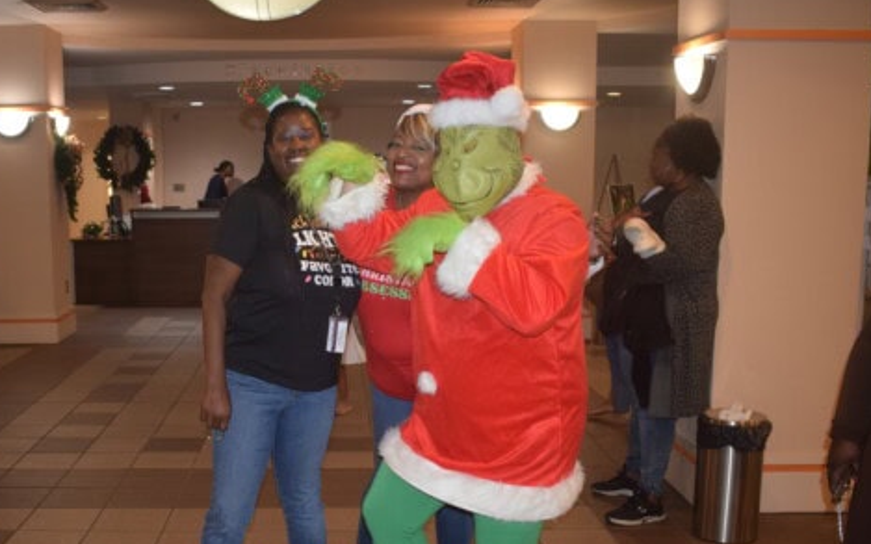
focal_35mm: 43
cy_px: 345
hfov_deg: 45.8
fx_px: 1021
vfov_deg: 29.7
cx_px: 321
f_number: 4
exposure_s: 1/60
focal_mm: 22
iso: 800
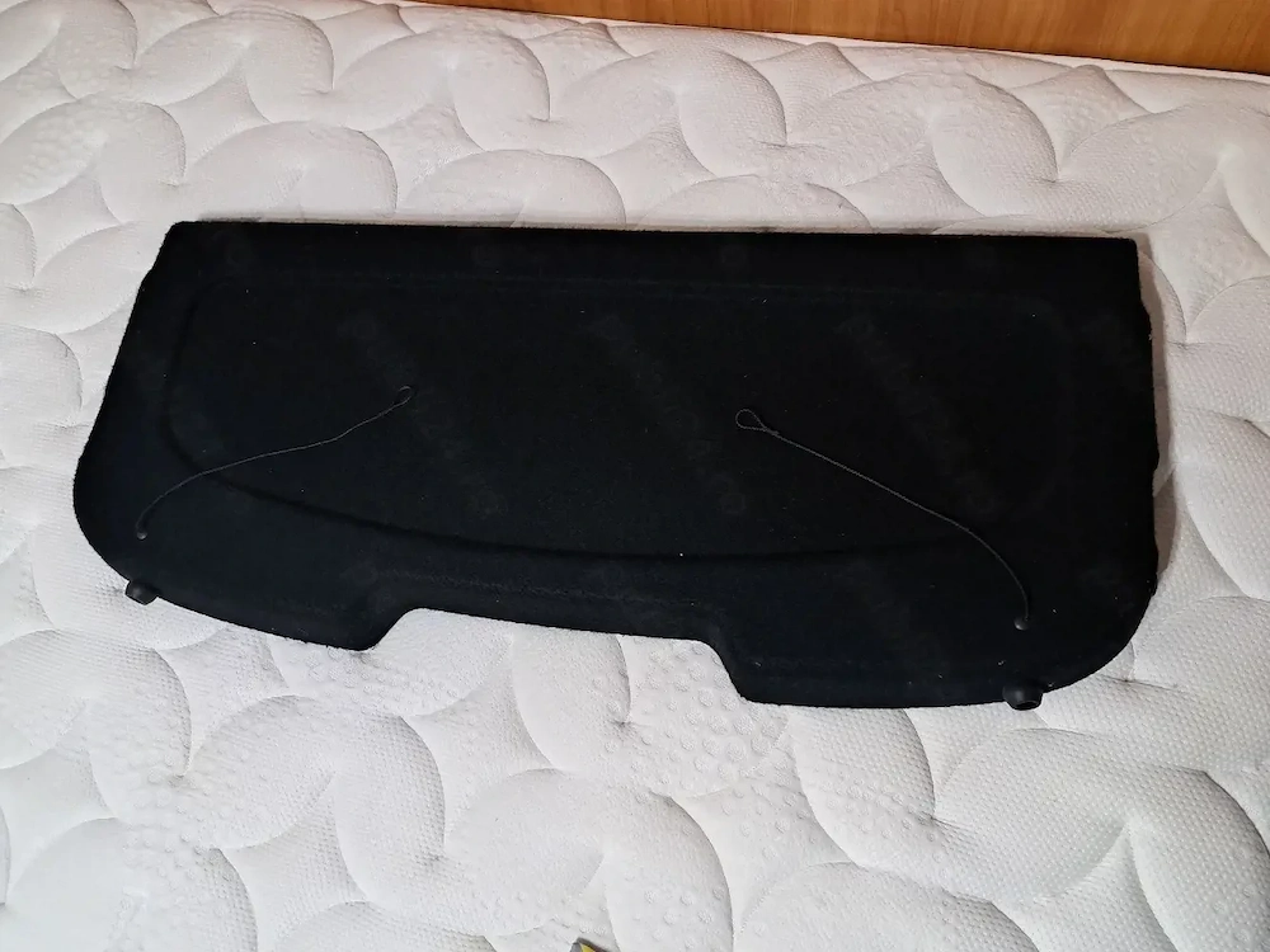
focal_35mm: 24
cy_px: 476
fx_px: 881
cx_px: 635
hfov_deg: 71.6
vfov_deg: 56.8
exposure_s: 1/25
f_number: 1.8
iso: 400
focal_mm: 5.23
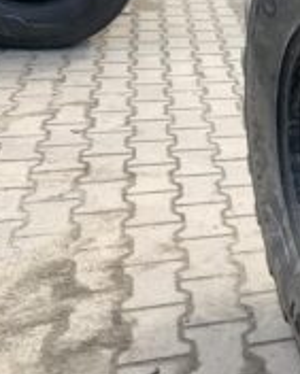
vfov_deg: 30.5
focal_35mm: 62
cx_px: 443
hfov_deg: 21.1
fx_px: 688
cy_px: 173
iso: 25
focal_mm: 4.25
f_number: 1.8
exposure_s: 1/306
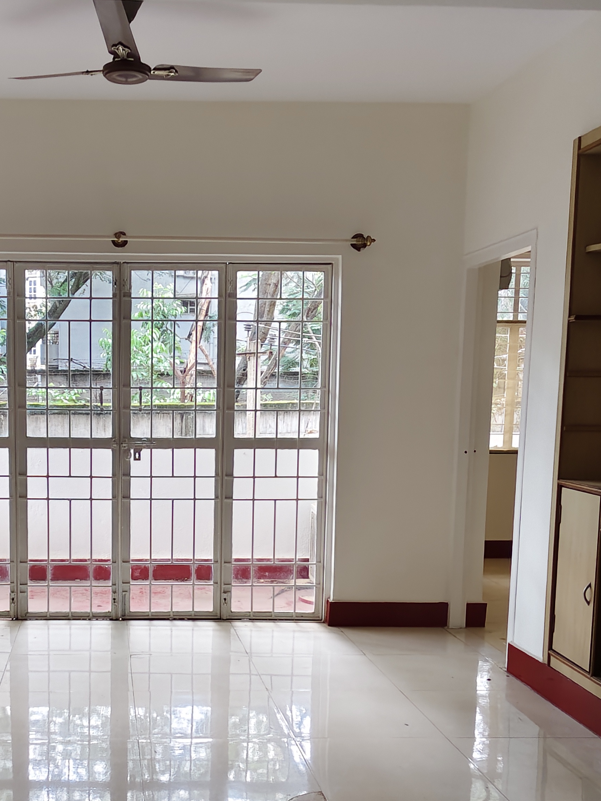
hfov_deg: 33.1
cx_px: 170
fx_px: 995
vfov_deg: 43.4
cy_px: 508
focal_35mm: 43
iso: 427
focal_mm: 5.56
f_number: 1.88
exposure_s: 1/100
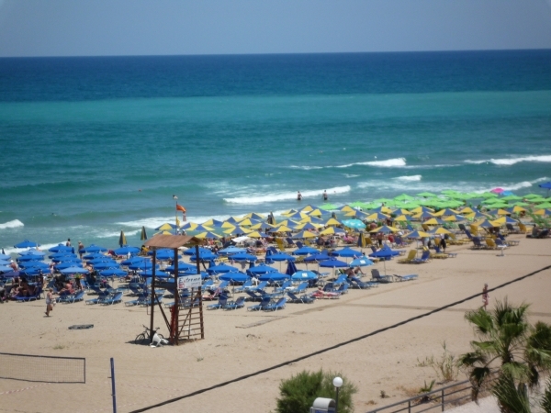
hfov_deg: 15.8
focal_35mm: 125
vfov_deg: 11.9
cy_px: 206
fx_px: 1990
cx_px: 276
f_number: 5.9
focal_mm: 22
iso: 100
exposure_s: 1/640
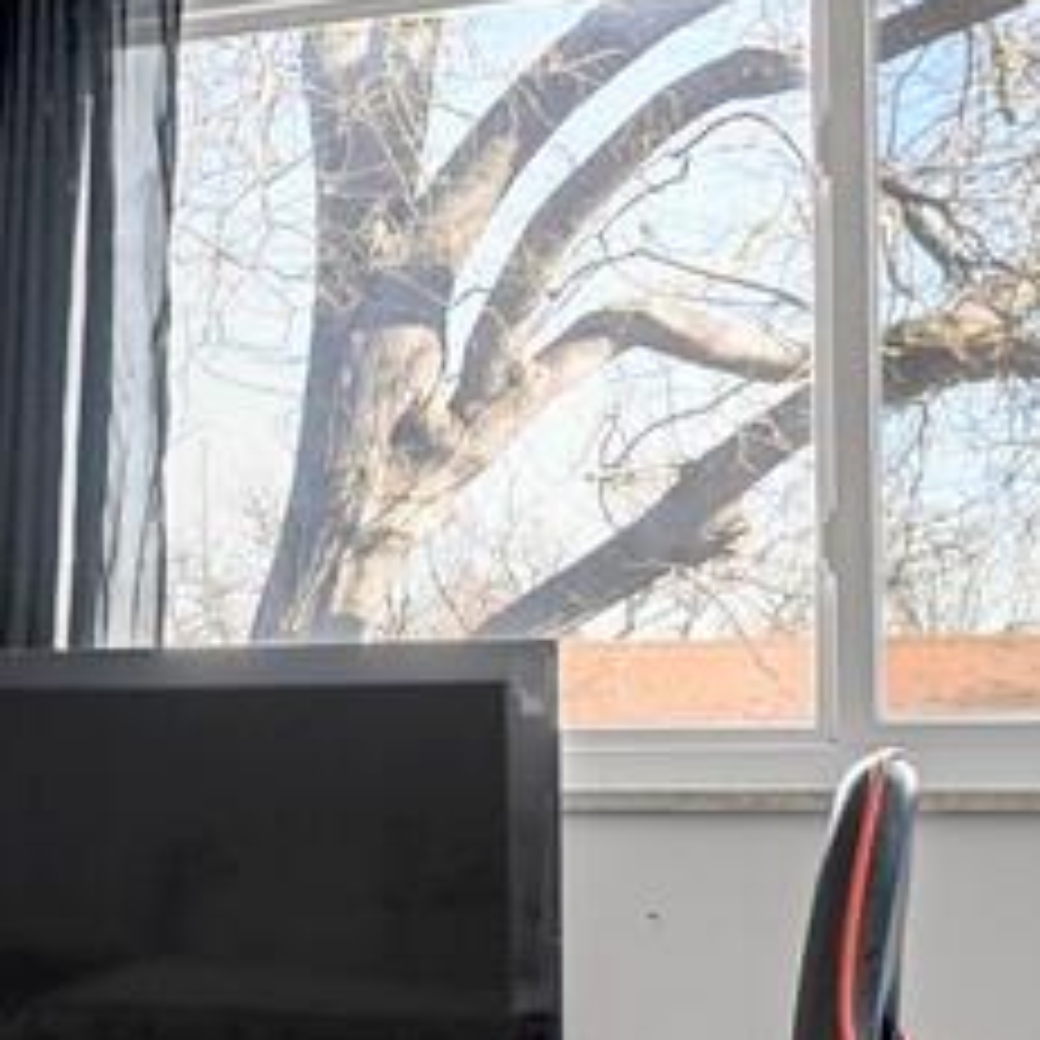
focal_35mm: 100
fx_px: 3399
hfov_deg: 13.6
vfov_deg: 17.3
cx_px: -1312
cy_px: 761
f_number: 8
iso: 12800
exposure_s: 1/20
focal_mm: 17
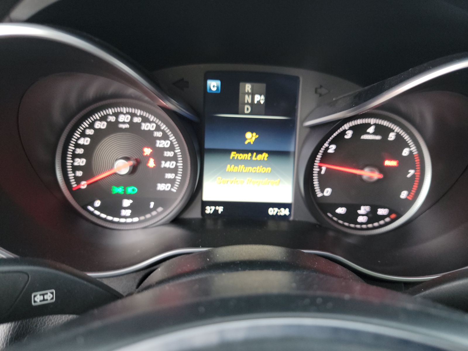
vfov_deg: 56.8
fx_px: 324
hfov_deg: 71.6
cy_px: 176
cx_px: 234
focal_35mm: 24
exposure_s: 1/40
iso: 878
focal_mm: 6.7
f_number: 1.8
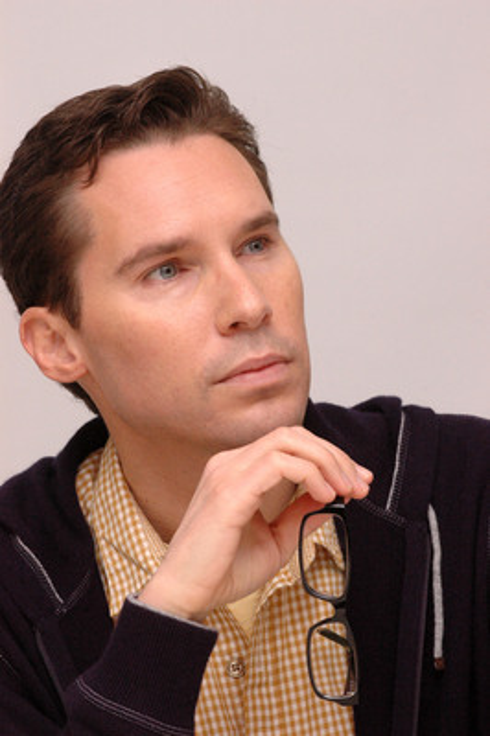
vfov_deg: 12.2
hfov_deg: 8.2
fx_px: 3436
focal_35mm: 168
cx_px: 245
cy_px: 368
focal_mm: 112
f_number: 9
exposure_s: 1/800
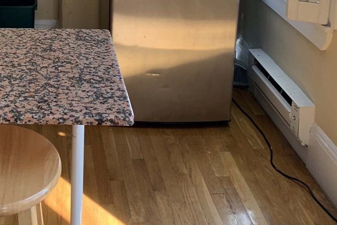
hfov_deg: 30.7
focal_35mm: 63
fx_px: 590
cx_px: 44
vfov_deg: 19.8
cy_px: -68
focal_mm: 4.25
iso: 100
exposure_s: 1/93
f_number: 1.8
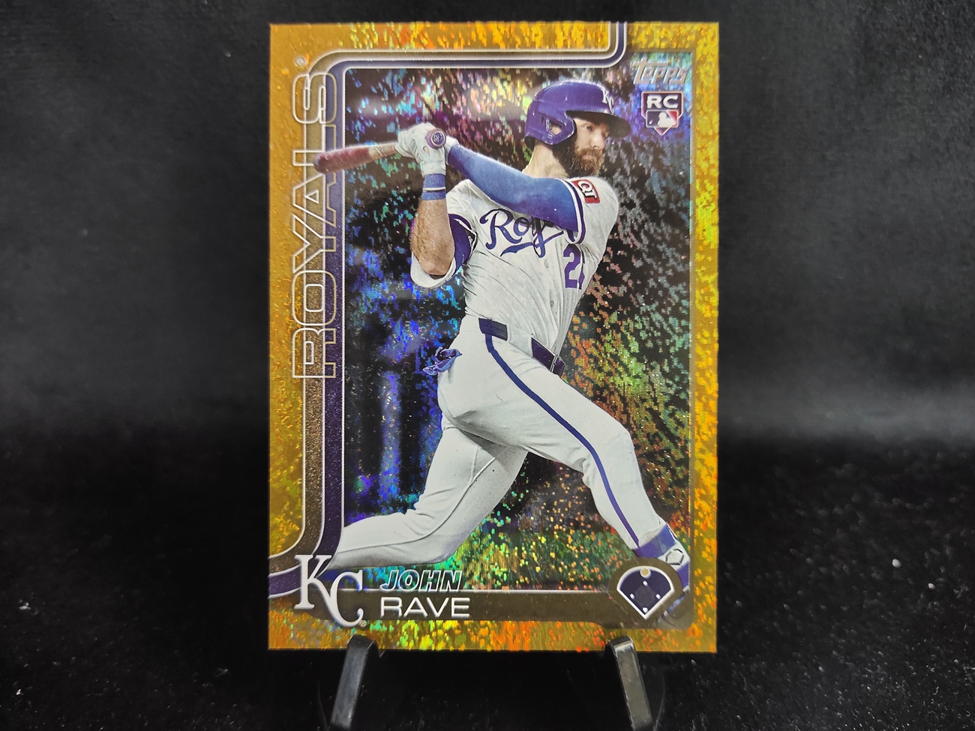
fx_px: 1014
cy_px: 366
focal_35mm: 36
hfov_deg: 51.4
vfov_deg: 39.7
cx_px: 488
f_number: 1.79
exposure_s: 1/50
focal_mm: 4.74
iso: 1473
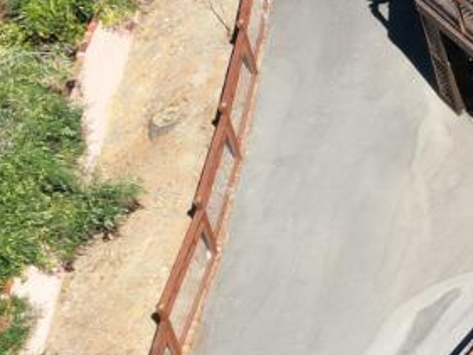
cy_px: -127
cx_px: 986
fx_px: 1750
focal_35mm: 128
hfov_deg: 13.1
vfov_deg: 11.3
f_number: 1.7
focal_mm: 6.72
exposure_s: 1/2000
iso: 120
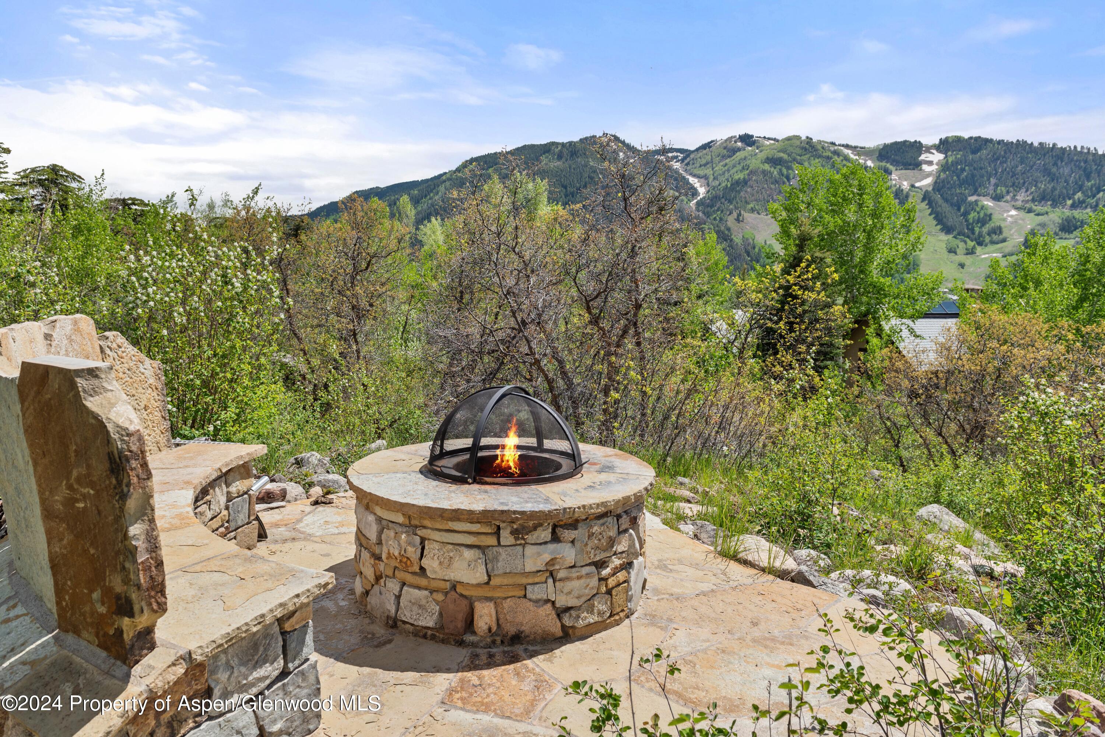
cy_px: 368
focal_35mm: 24
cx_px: 552
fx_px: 737
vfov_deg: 53.2
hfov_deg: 73.7
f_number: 8
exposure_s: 1/400
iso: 100
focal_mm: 24
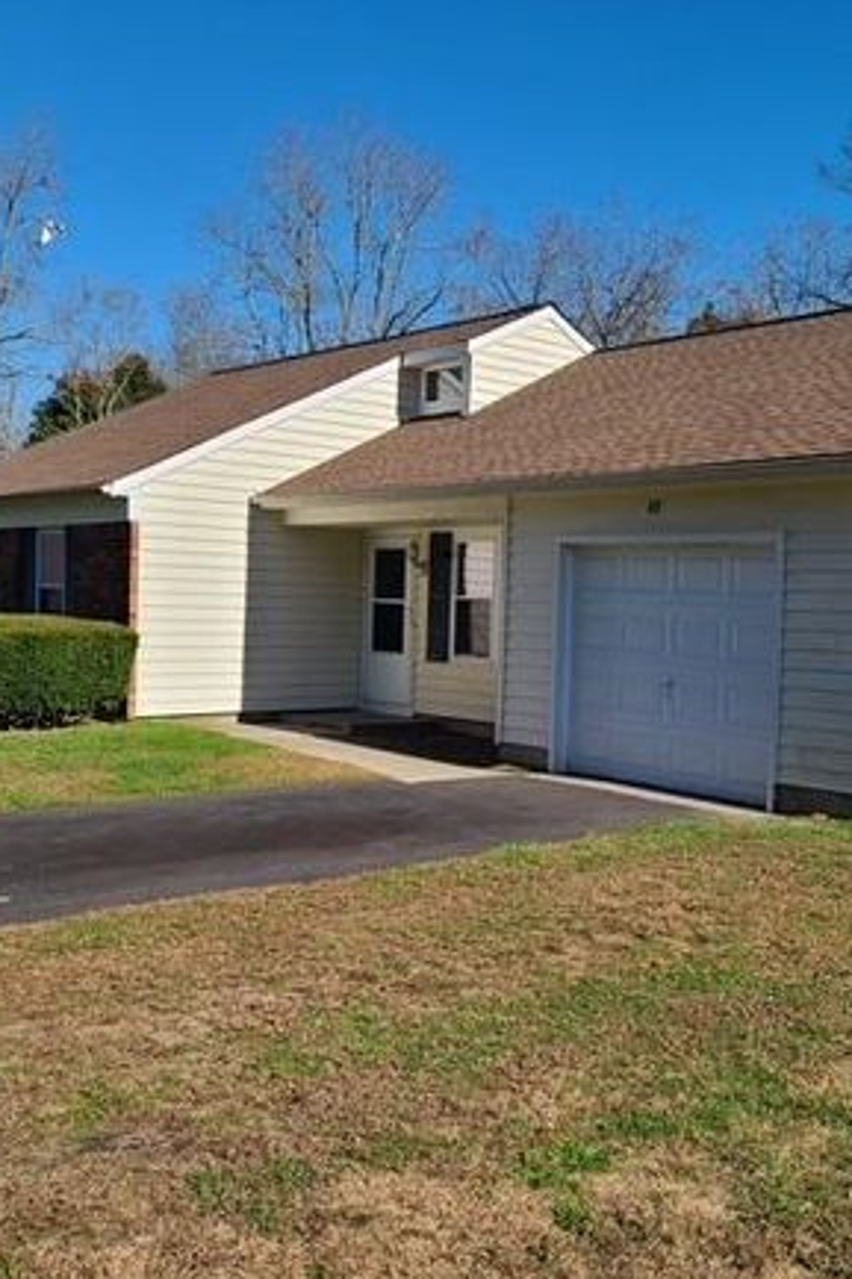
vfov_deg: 51.9
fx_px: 1314
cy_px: 647
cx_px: 507
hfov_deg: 35.8
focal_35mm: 37
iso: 40
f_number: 1.8
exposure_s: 1/2797
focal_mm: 5.4
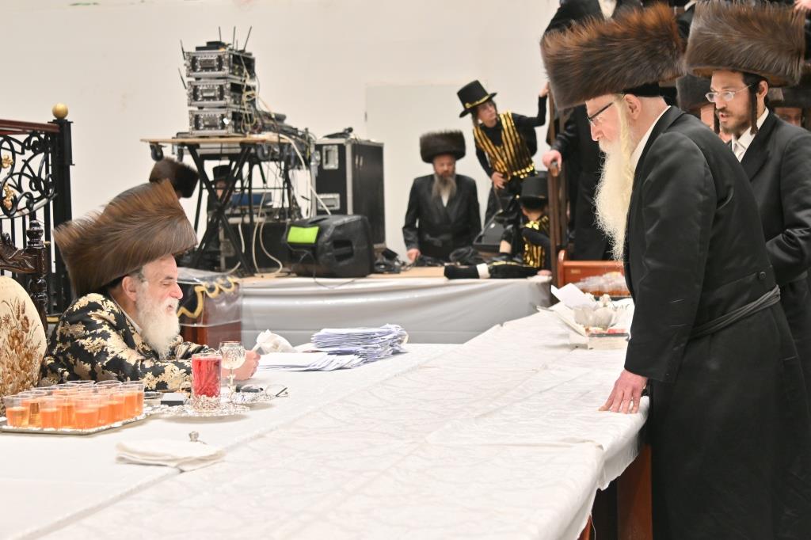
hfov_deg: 28.1
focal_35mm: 72
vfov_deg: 18.9
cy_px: 270
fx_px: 1621
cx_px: 406
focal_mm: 48
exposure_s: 1/200
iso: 320
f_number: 4
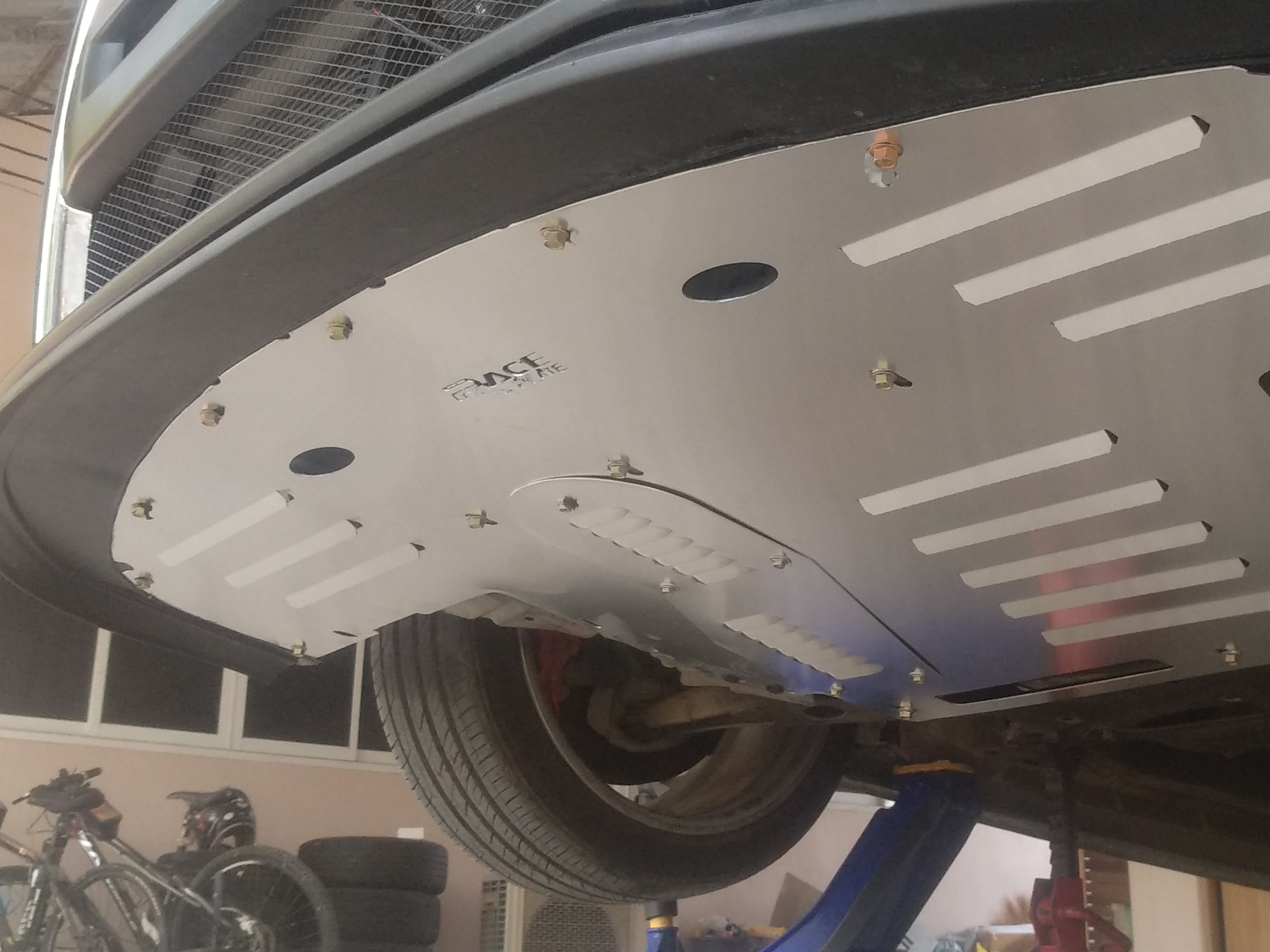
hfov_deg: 47.2
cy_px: 419
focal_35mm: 39
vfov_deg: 36.8
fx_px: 1431
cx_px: 835
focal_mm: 3.81
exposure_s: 1/100
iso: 250
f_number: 2.2
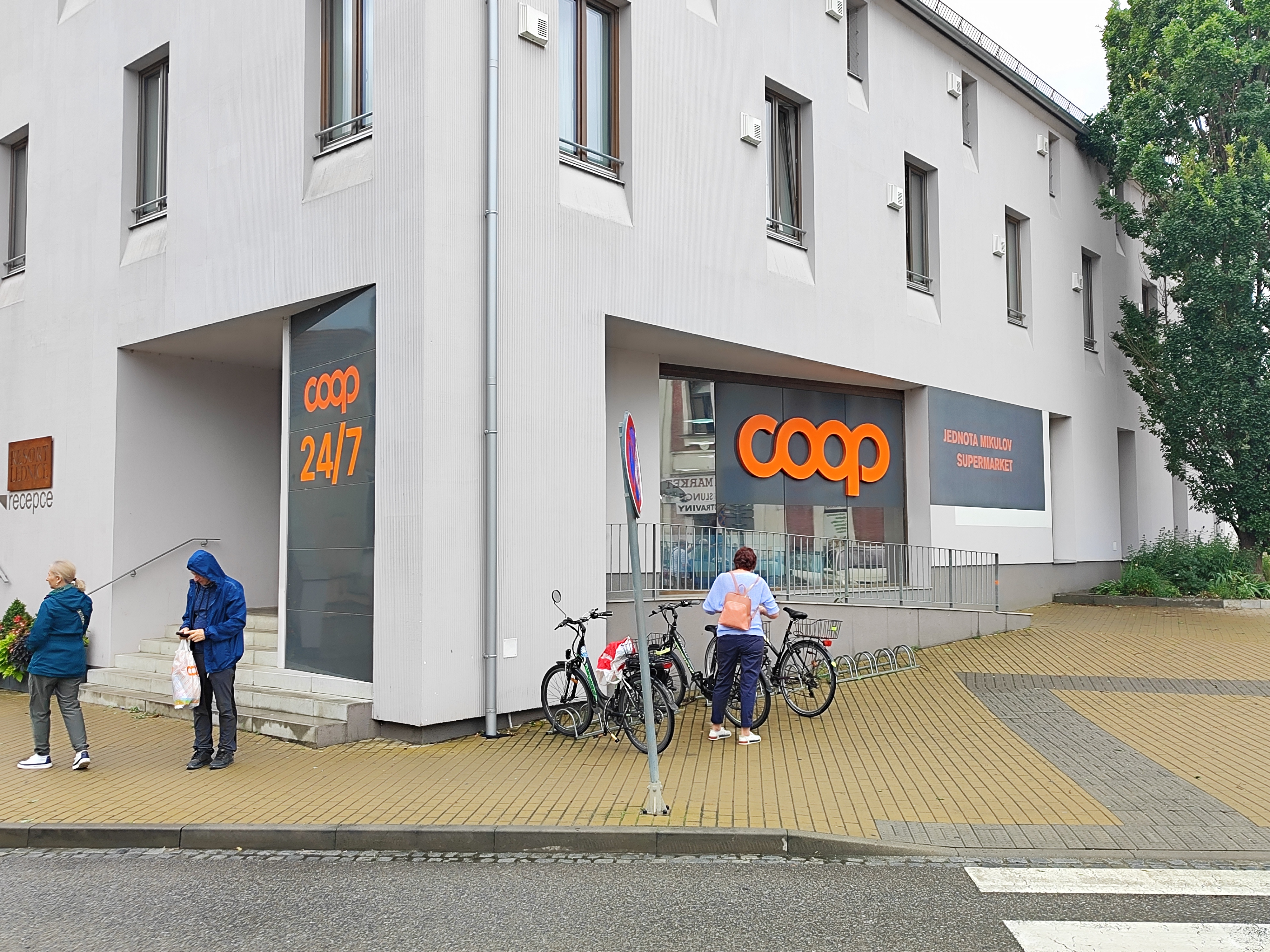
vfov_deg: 56.8
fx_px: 881
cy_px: 476
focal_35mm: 24
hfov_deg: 71.6
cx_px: 635
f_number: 1.89
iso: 50
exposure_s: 1/211
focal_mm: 5.89
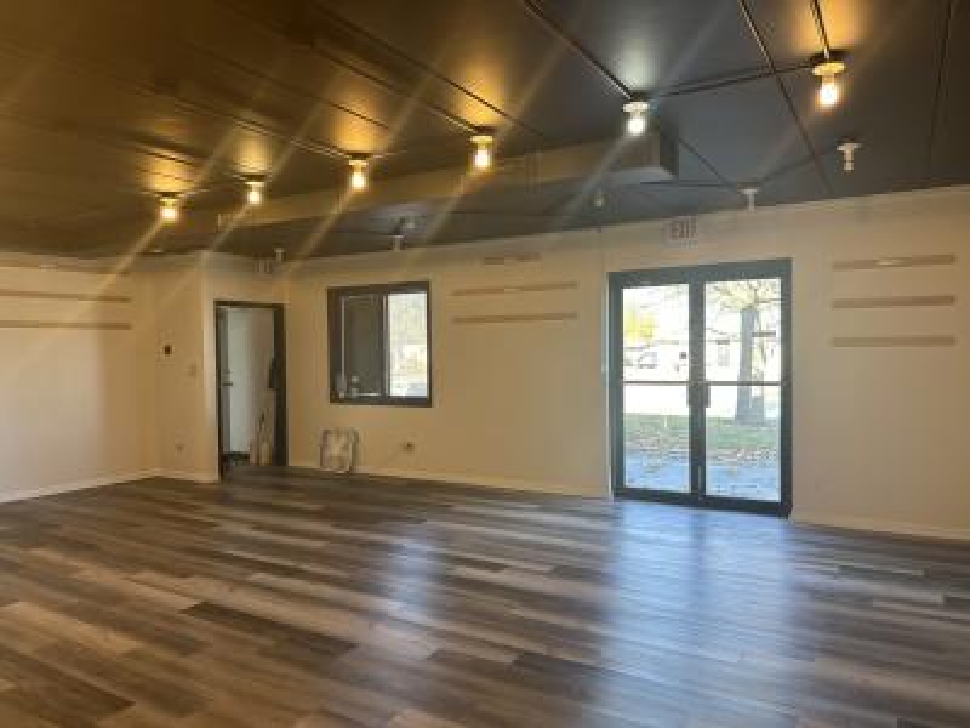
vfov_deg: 56.8
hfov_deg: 71.6
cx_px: 485
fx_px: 673
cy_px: 364
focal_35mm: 24
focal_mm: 6.86
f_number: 1.78
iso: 100
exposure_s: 1/120
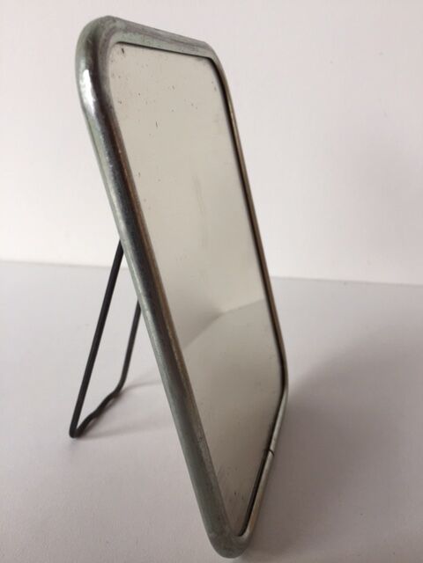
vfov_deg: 61.7
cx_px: 212
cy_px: 282
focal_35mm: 29
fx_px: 472
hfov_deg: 48.2
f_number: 2.2
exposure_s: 1/50
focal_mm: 4.15
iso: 40
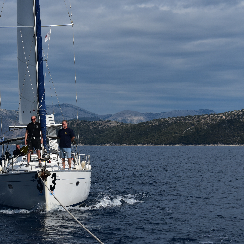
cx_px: 70
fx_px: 875
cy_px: 123
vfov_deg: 15.9
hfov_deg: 15.8
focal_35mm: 110
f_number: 9
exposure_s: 1/800
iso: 200
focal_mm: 55
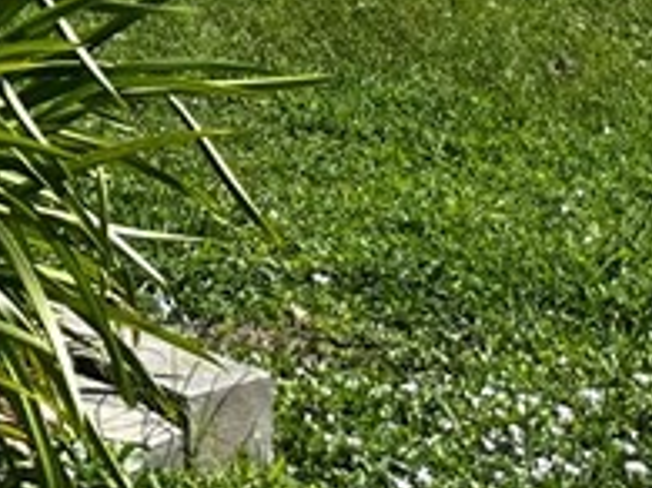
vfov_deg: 10.6
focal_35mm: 126
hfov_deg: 12.3
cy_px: -528
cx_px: -933
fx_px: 2372
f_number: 1.78
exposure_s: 1/5525
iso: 80
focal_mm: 6.86
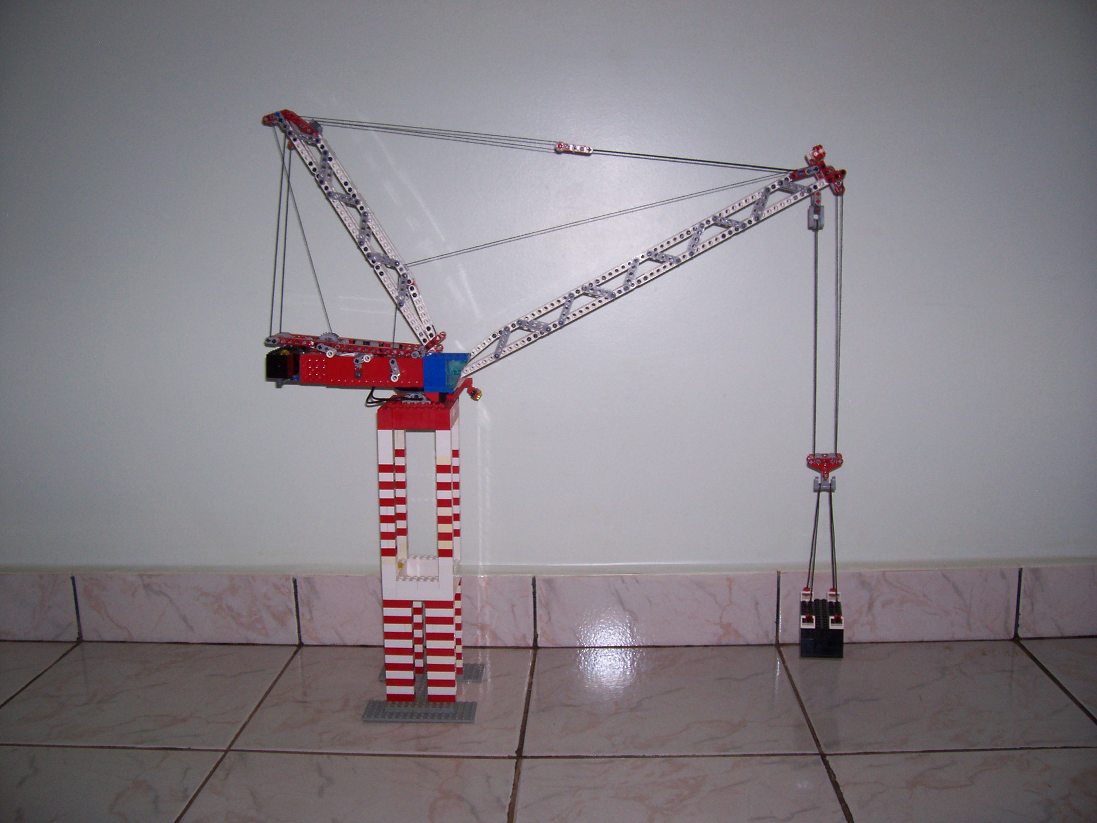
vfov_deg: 41.8
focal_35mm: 34
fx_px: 1077
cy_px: 412
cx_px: 548
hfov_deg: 54.0
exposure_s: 1/64
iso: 80
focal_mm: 5.6
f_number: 2.7
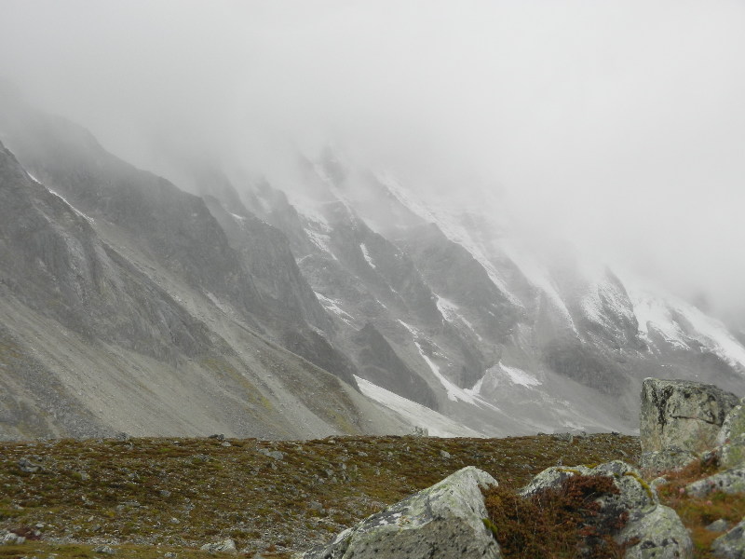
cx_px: 372
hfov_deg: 28.6
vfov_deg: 21.6
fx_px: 1463
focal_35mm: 68
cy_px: 280
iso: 160
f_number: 4.6
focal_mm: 12.3
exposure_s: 1/320
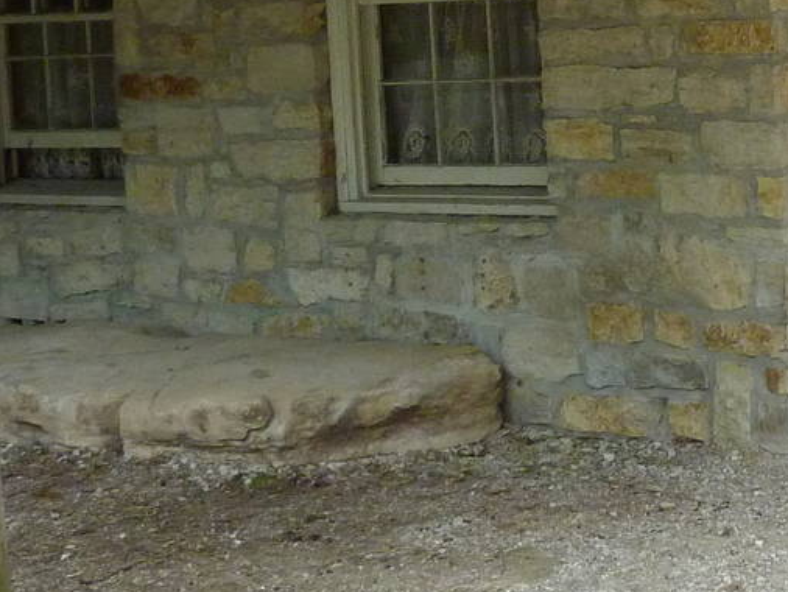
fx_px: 1799
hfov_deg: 23.3
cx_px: 846
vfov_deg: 18.2
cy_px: -9
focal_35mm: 79
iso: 320
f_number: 3.3
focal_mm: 4.1
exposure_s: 1/500
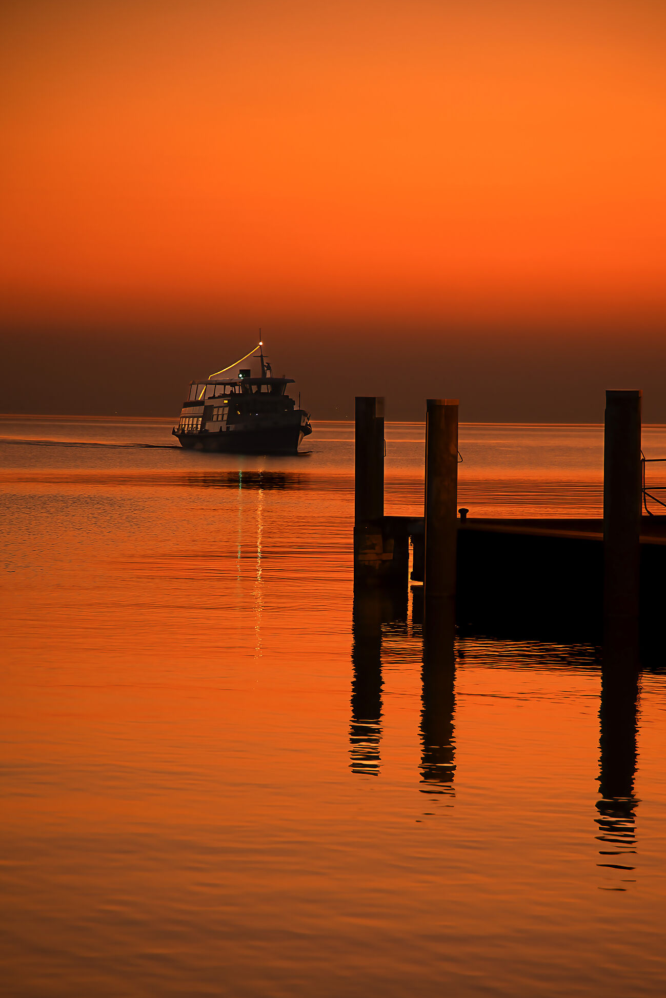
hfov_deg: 9.3
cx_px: 382
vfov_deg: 13.9
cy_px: 601
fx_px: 4103
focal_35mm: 148
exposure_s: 1/15
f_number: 5.6
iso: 250
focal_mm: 120
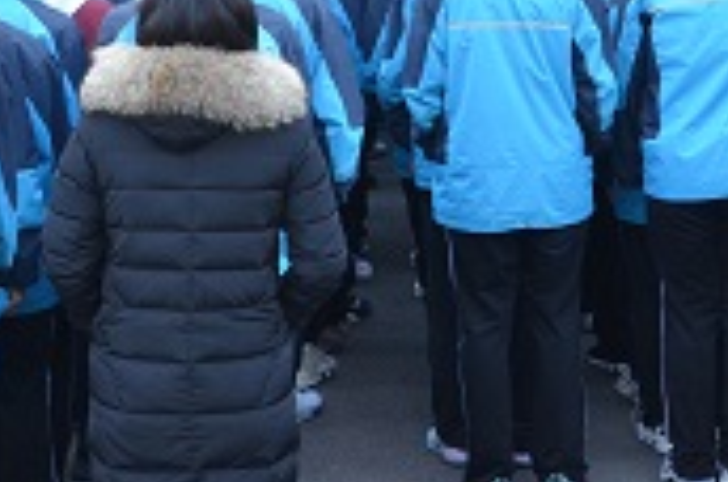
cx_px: 516
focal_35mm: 94
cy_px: -70
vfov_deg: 14.1
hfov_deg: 21.6
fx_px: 1897
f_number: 6.7
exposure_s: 1/180
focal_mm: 18
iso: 1000
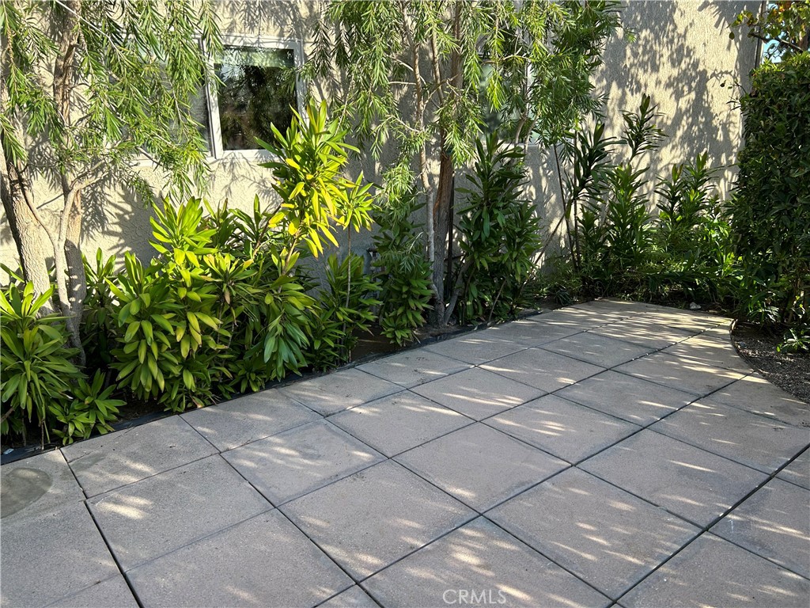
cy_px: 304
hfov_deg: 67.3
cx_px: 405
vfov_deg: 53.1
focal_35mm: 26
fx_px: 608
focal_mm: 5.7
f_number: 1.5
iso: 50
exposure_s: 1/476
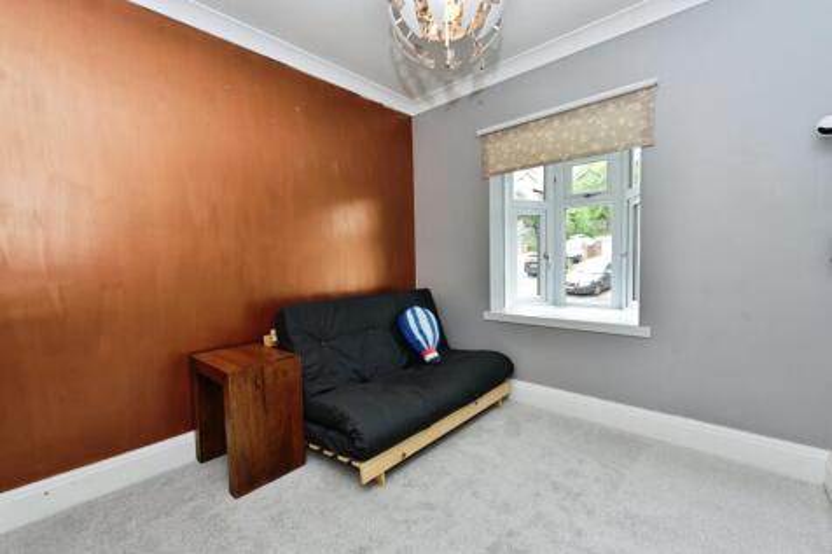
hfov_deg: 104.3
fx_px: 323
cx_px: 416
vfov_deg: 81.2
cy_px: 277
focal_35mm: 14
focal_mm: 14
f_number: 6.7
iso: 400
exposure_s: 1/90
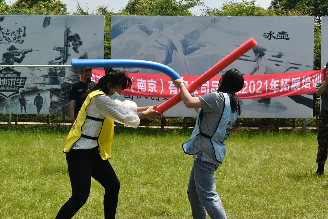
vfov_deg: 18.9
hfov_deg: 28.1
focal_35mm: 72
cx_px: 164
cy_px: 110
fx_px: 656
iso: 100
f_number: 9
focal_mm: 48
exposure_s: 1/320
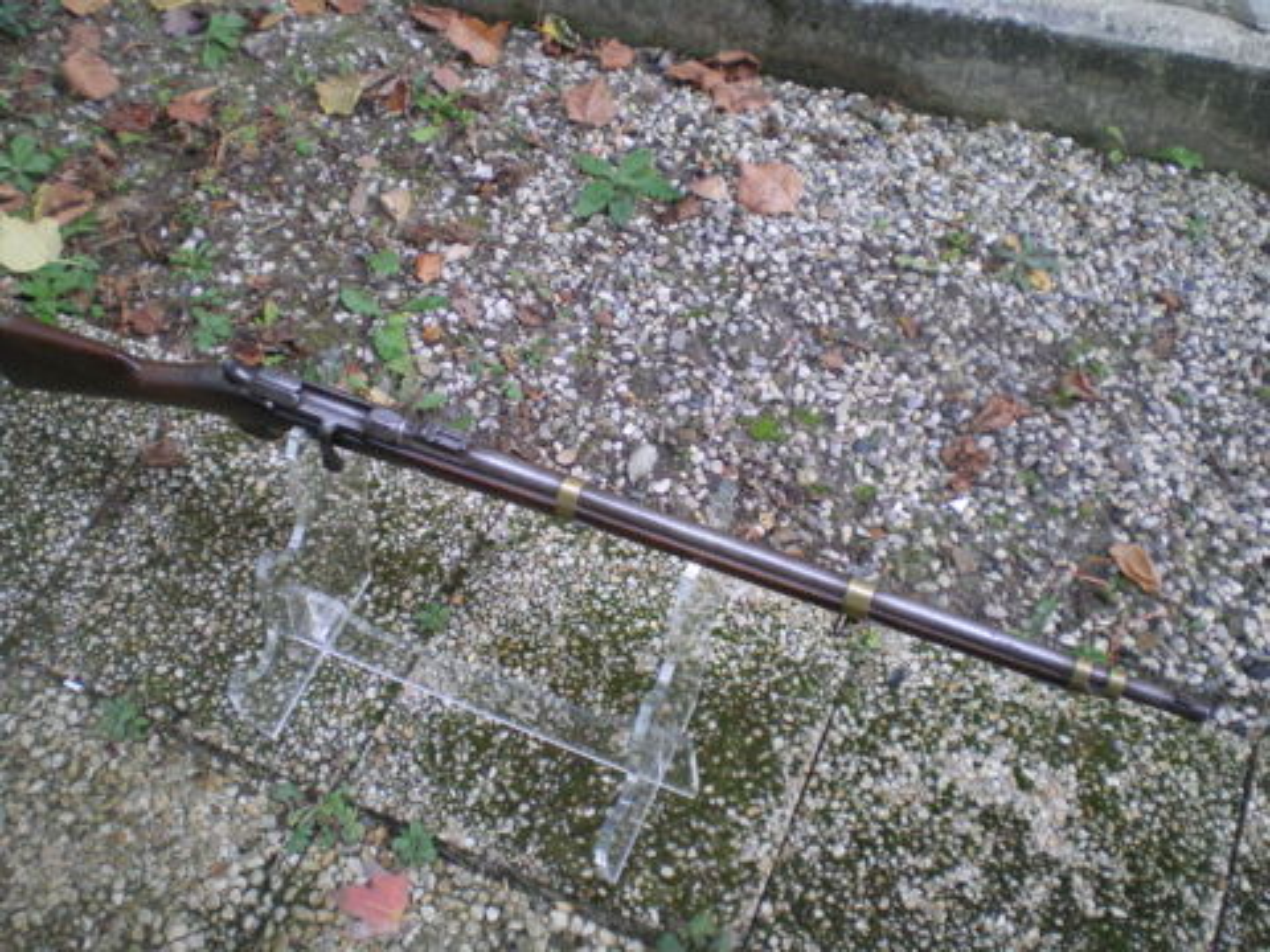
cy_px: 476
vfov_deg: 37.7
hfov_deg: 49.0
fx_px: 1394
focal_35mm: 38
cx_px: 635
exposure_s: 1/50
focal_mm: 6.3
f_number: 3.1
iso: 320
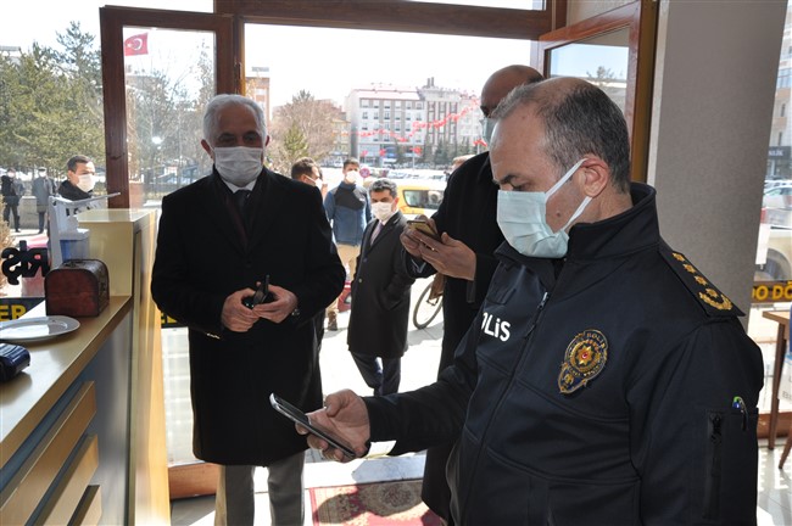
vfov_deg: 41.6
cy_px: 263
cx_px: 396
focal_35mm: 32
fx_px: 692
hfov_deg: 59.5
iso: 200
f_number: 7.1
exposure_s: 1/200
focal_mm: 21
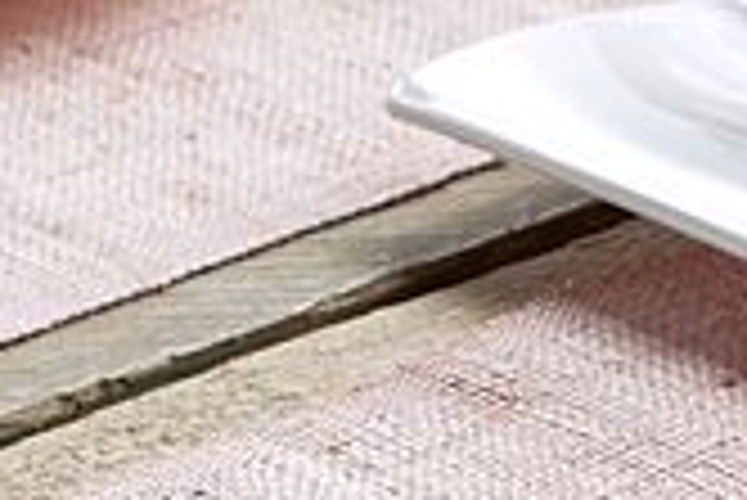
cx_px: 758
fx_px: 5753
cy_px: 649
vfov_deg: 4.9
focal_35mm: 277
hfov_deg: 7.4
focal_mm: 35
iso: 800
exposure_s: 1/80
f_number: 4
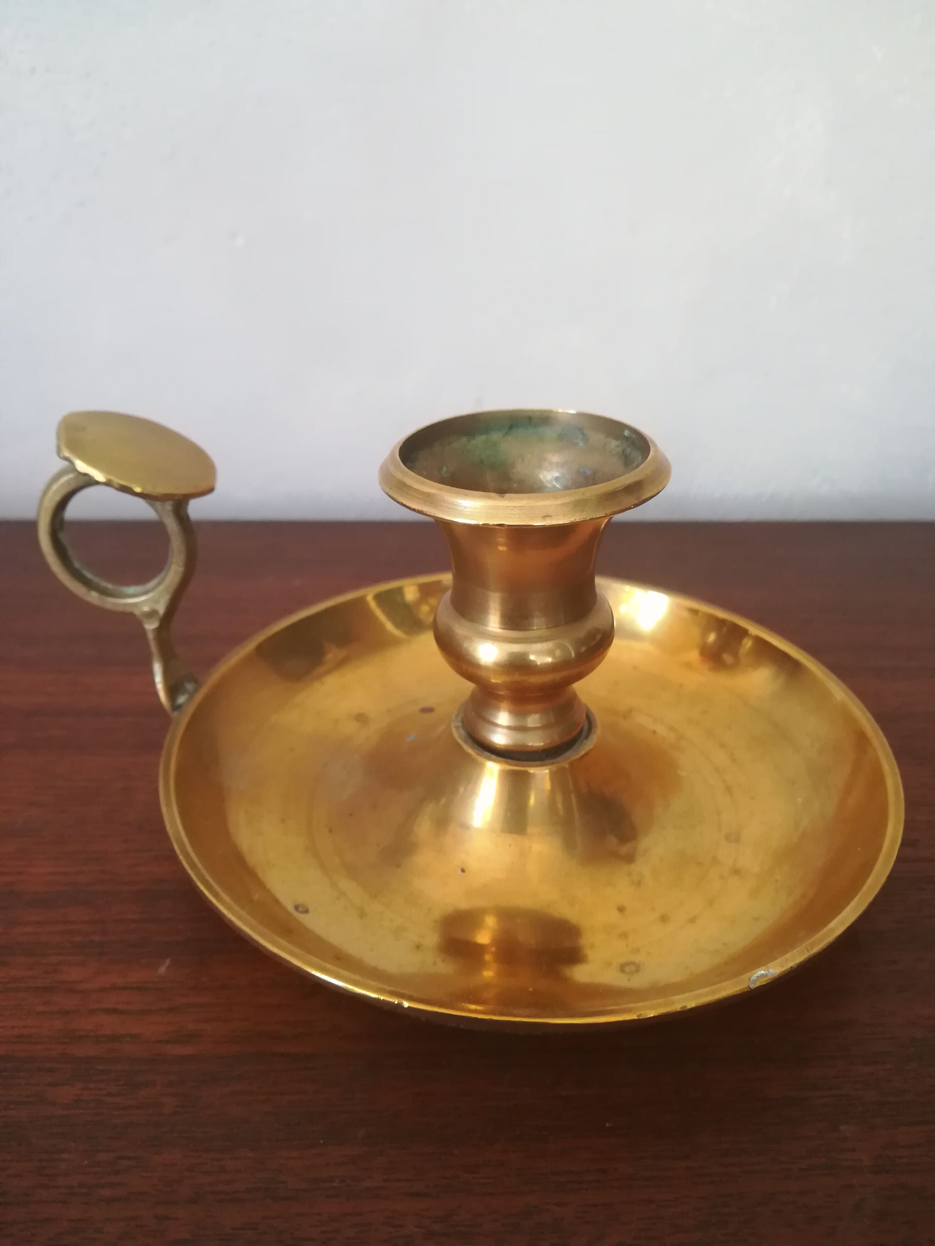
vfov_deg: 67.3
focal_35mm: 26
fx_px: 936
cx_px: 468
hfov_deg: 53.1
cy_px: 623
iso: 320
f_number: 2.2
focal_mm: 3.83
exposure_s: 1/25
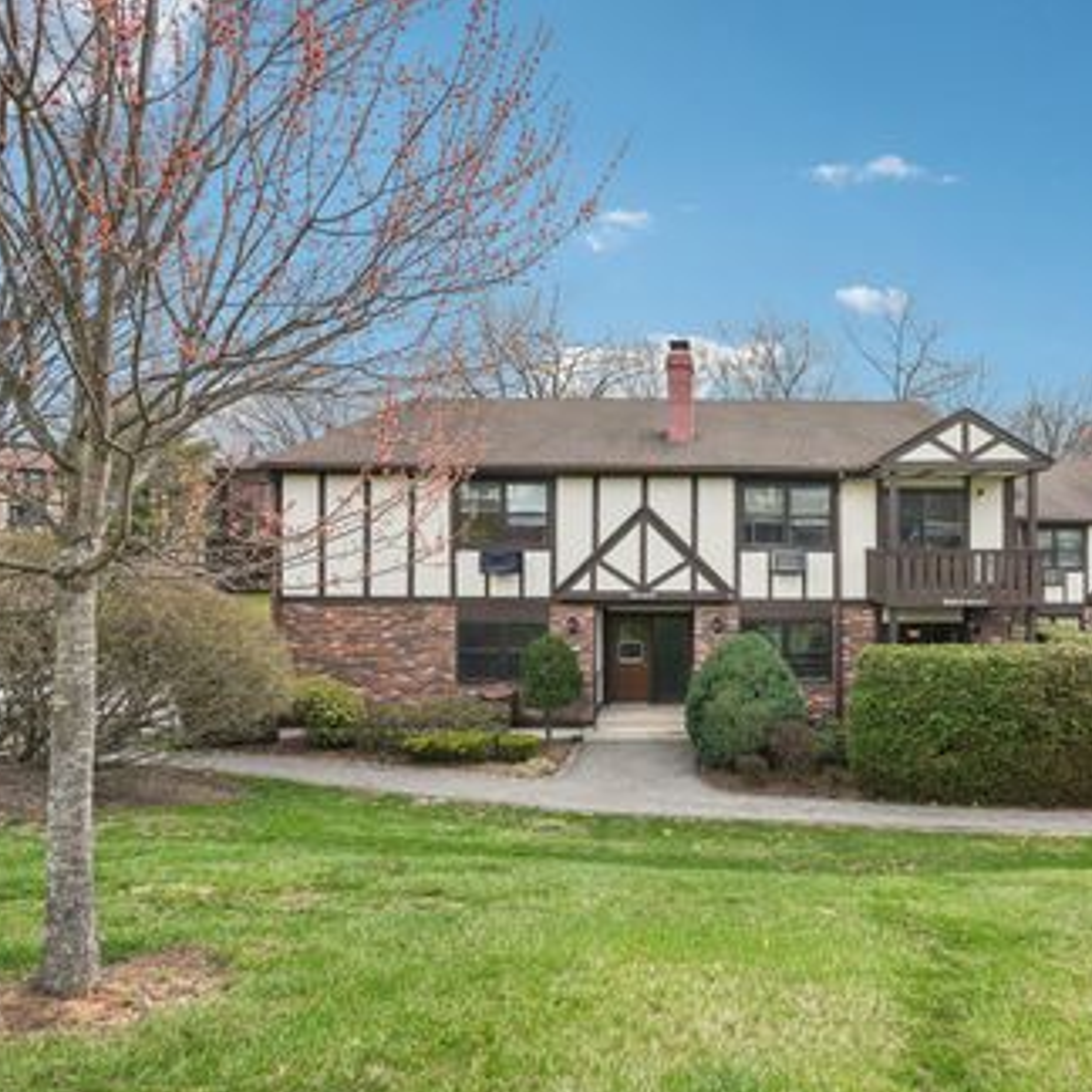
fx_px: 773
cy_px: 558
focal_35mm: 22
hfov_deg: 68.4
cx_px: 735
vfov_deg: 70.5
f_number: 8
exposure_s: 1/200
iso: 100
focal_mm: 16.5
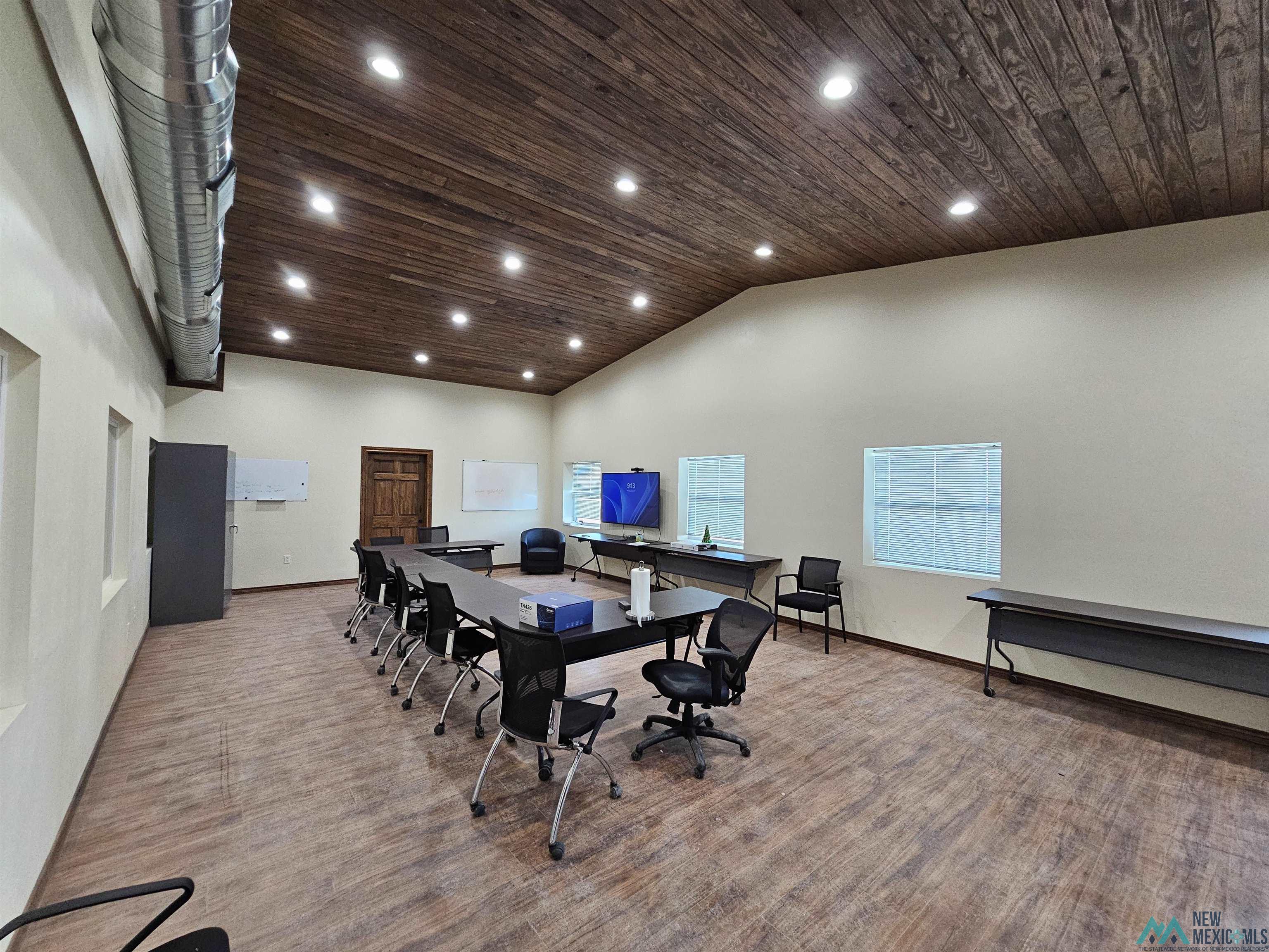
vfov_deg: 89.9
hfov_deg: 106.2
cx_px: 634
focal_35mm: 13
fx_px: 477
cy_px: 476
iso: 320
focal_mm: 2.2
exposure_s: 1/60
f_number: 2.2
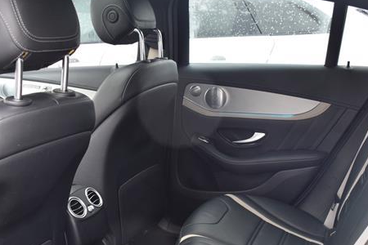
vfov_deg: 27.7
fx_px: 491
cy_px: 180
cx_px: 154
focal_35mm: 48
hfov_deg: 41.0
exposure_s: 1/60
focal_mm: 18
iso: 800
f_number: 3.5
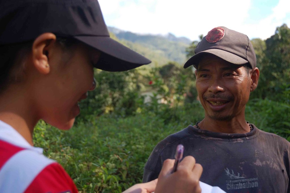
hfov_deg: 35.1
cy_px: 96
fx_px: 459
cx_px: 145
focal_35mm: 57
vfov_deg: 23.7
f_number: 5.6
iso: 200
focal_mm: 38
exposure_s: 1/250
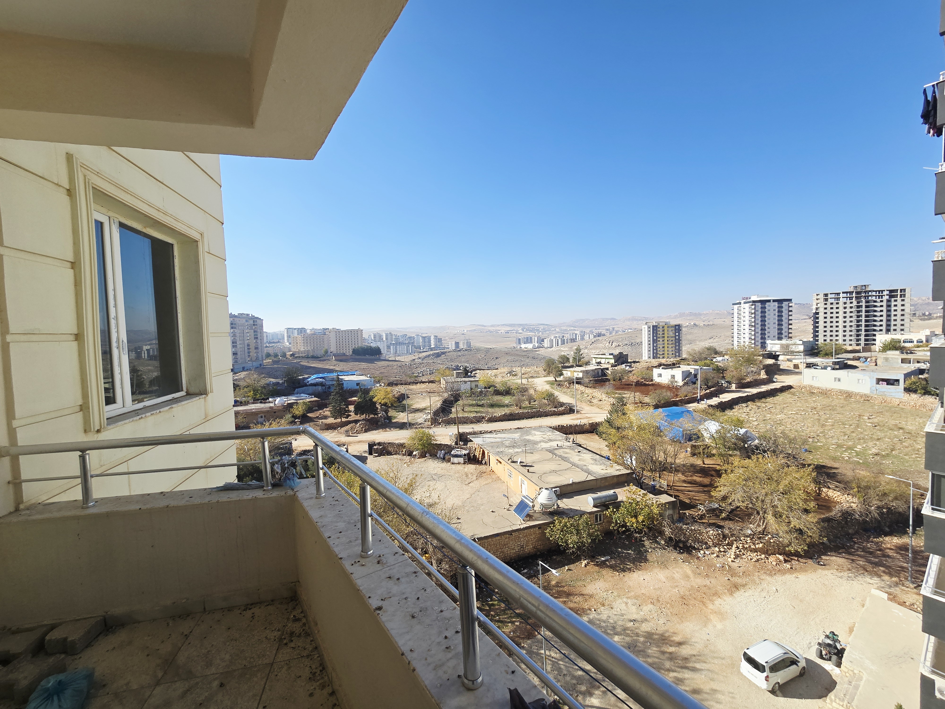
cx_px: 472
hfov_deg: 106.2
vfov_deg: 89.9
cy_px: 354
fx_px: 355
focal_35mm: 13
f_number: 2.2
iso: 50
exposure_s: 1/2277
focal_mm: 2.2
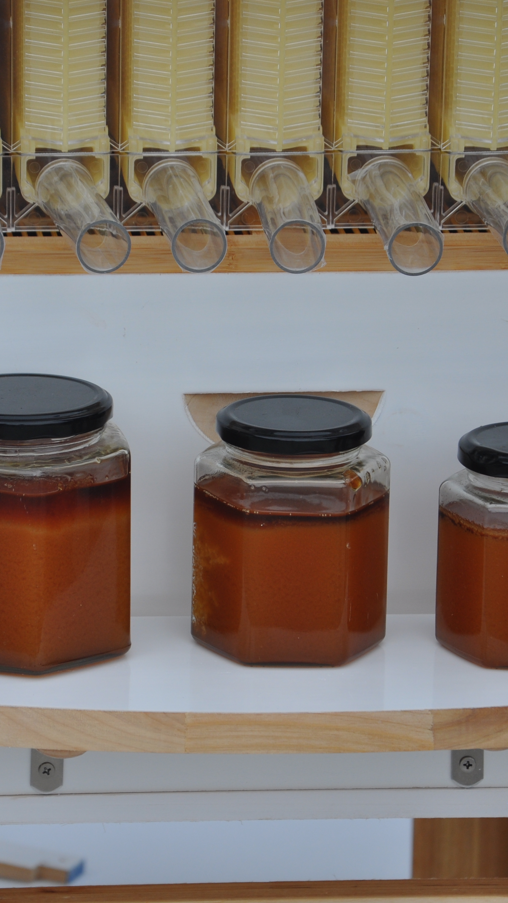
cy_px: 452
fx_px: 5956
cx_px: 221
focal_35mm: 249
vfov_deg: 8.7
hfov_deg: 4.9
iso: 200
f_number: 6.3
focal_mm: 105
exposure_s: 1/640
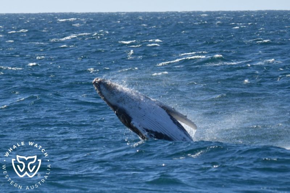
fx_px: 2174
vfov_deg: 5.1
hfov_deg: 7.6
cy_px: 96
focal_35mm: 270
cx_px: 145
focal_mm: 270
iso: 1000
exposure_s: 1/8000
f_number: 5.6
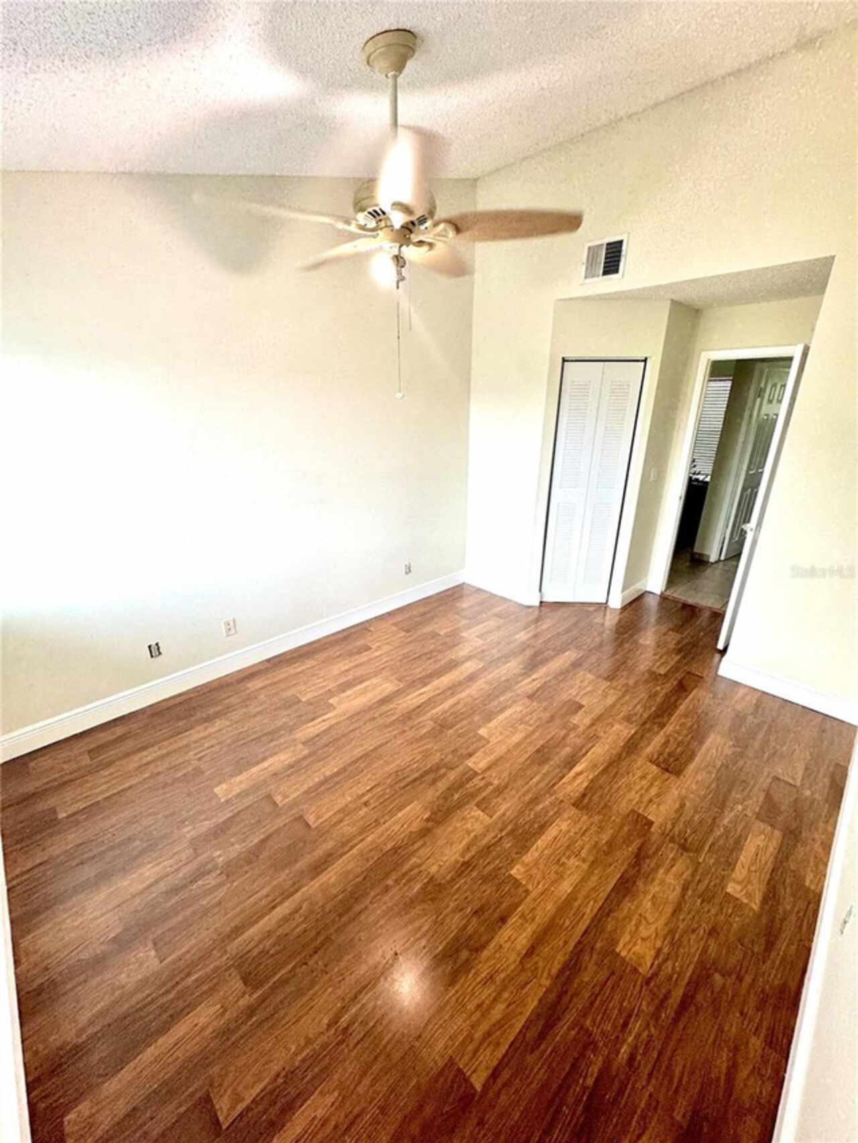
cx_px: 429
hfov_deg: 85.7
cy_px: 572
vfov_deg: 102.1
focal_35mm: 14
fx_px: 463
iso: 200
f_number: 2.2
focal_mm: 2.22
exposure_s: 1/60
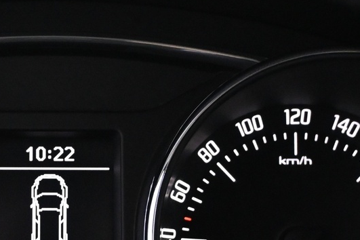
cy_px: 194
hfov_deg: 17.0
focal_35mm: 119
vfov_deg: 11.5
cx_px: 51
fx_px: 1190
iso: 4500
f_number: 4.5
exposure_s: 1/60
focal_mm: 26
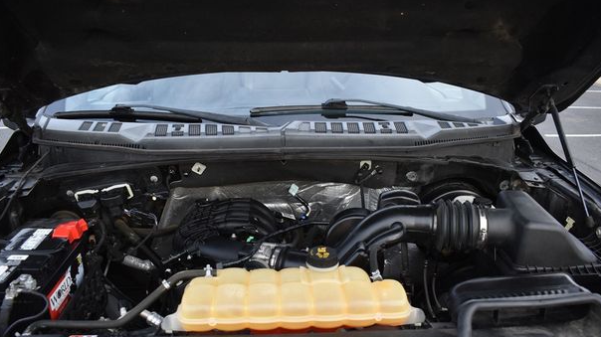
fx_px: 478
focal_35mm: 30
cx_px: 298
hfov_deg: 64.3
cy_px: 191
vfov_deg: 38.8
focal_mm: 18
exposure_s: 1/250
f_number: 4
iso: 400
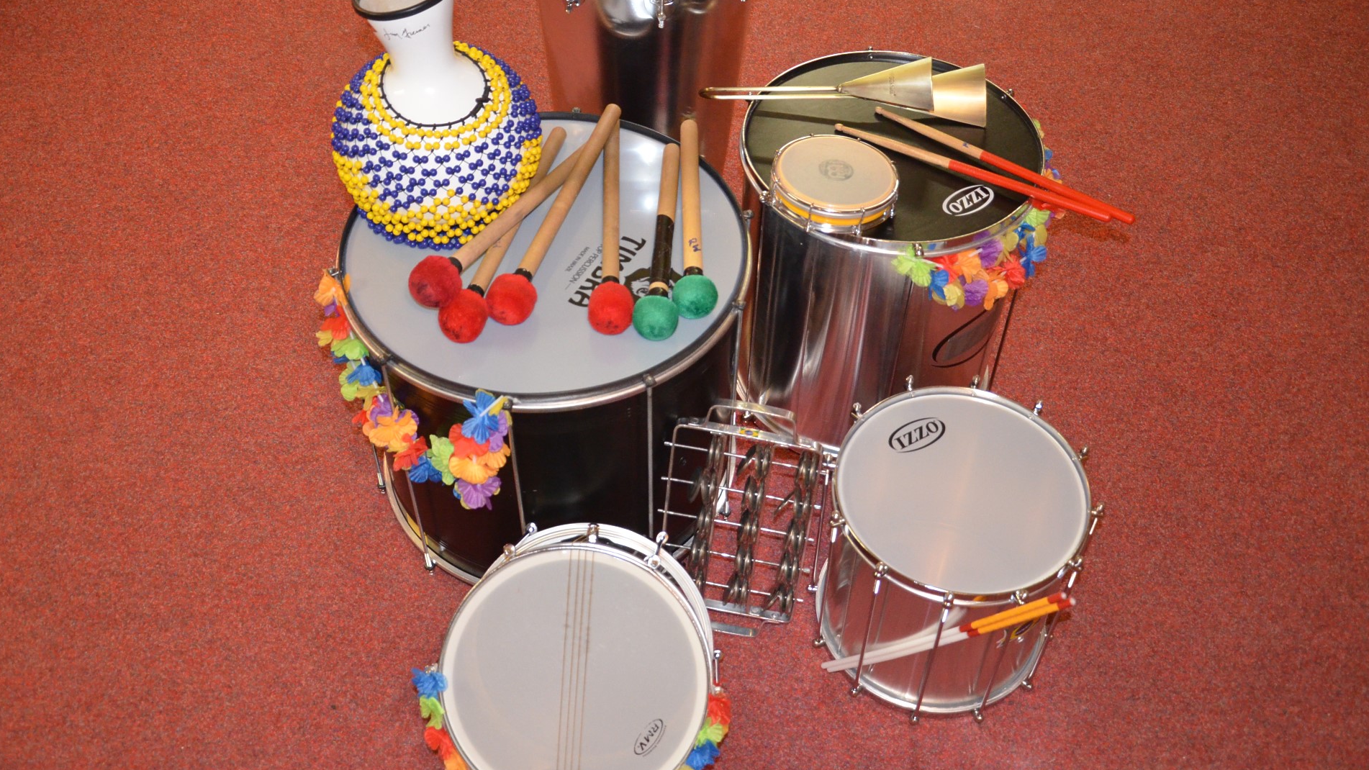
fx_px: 1379
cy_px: 337
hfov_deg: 52.8
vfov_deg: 31.2
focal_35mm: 38
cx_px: 684
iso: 2500
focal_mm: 24
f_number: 3.8
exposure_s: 1/60
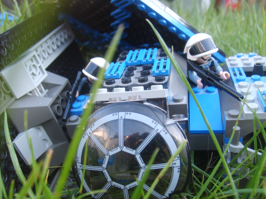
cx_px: 133
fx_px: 269
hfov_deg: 52.6
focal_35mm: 35
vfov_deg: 40.7
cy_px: 100
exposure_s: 1/45
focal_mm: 5.8
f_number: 2.8
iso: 50
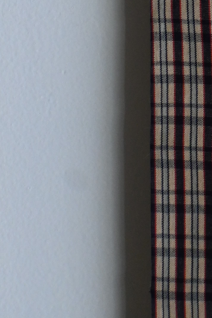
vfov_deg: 10.0
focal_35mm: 193
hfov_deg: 6.9
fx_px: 1704
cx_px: 392
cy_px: -270
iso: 1100
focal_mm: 34
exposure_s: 1/125
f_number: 5
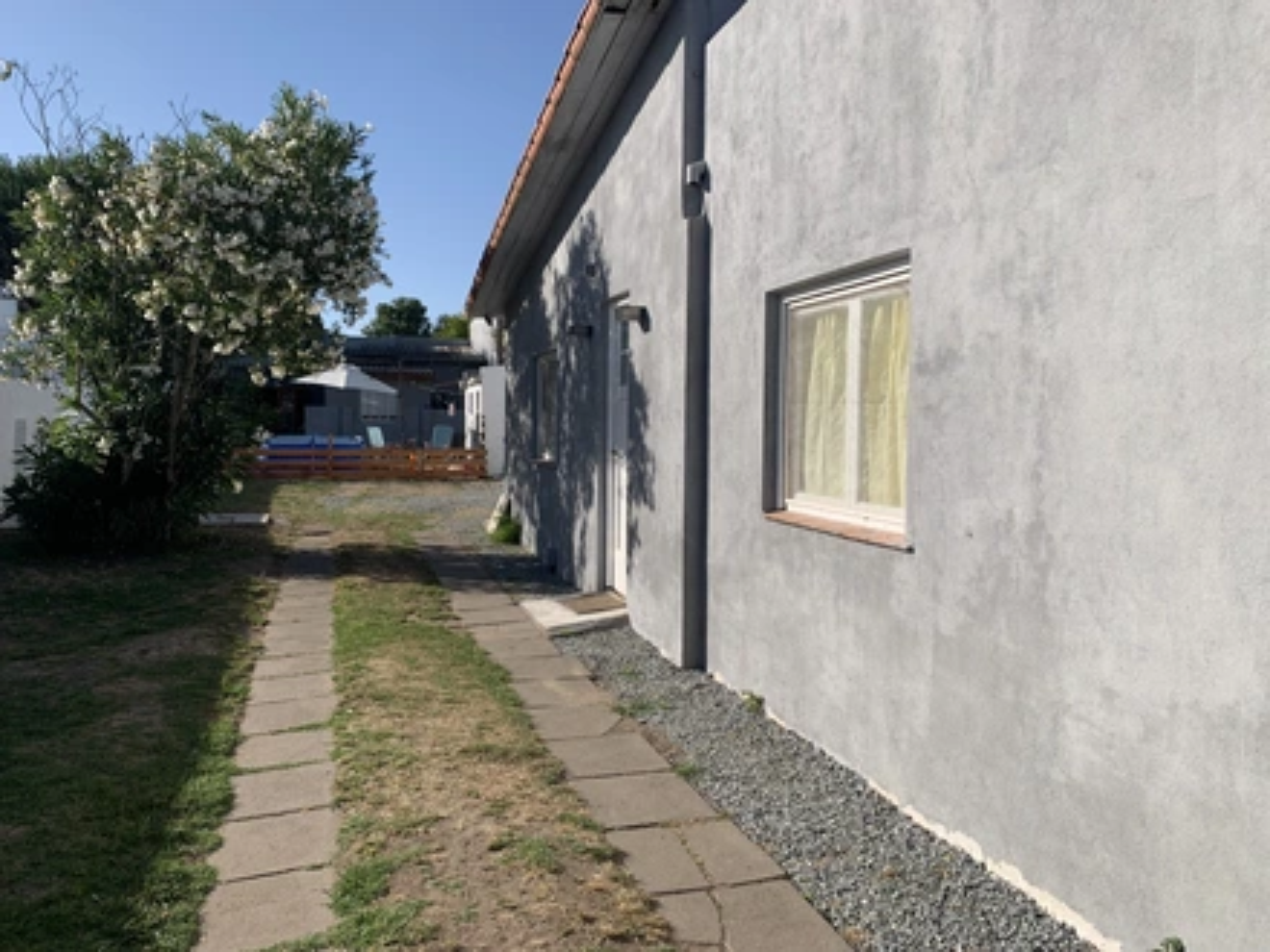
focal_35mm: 26
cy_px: 476
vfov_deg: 53.1
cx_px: 635
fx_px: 954
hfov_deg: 67.3
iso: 25
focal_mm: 4.25
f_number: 1.8
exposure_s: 1/2833
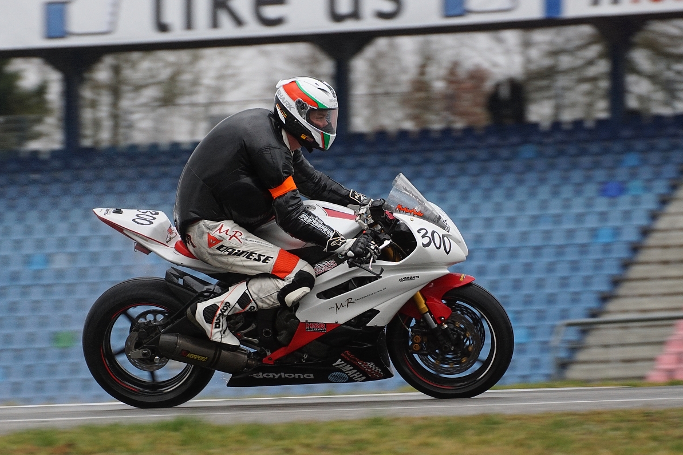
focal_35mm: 338
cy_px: 241
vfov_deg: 4.1
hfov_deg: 6.1
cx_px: 347
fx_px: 6411
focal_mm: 210
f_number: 6.3
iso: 400
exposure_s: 1/640
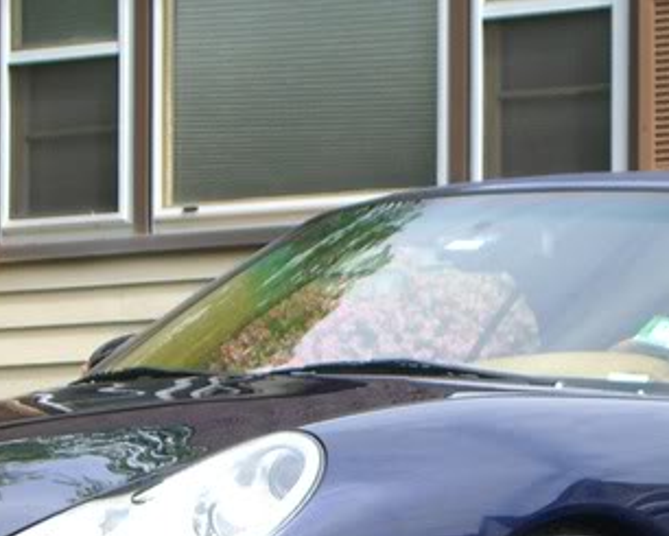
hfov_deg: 8.7
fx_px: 4397
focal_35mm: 222
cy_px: 591
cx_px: 514
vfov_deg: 6.9
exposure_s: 1/640
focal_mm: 14.2
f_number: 4
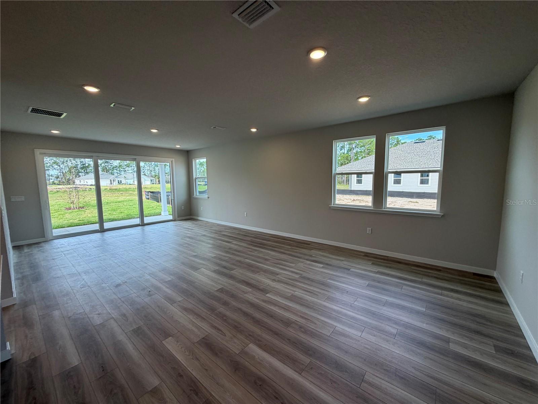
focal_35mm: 14
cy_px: 202
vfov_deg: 85.7
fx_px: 218
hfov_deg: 102.1
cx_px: 269
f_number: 2.2
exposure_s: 1/120
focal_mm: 2.22
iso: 64
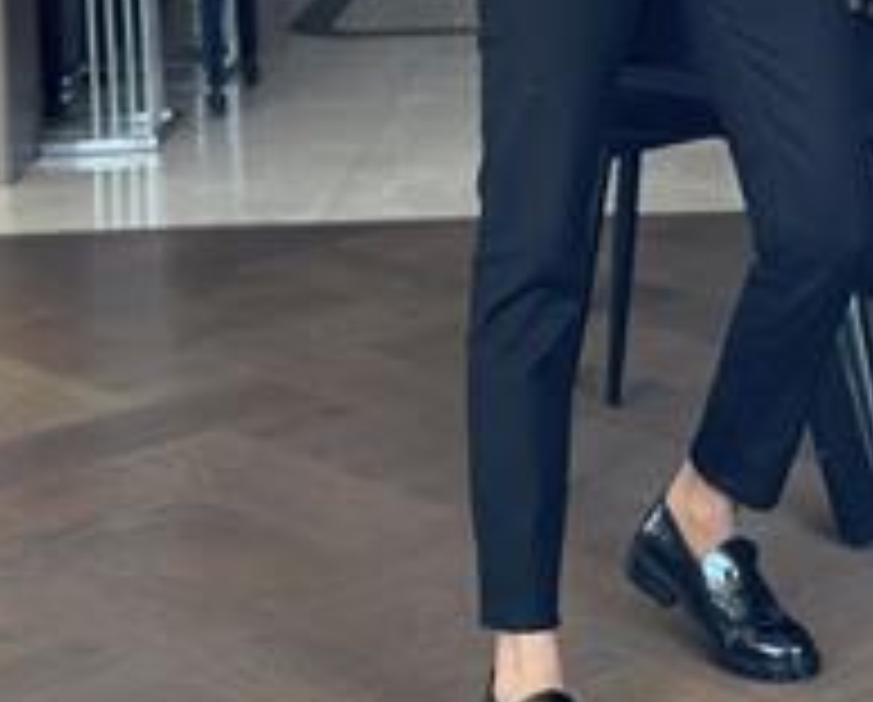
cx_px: 662
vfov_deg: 12.4
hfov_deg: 15.7
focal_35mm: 122
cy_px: -158
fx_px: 3159
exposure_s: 1/110
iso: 125
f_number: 1.78
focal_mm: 6.86
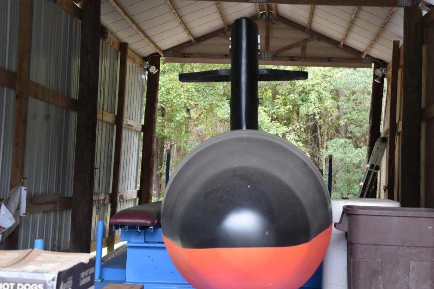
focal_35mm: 65
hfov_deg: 31.0
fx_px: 783
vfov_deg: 20.9
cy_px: 142
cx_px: 222
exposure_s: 1/80
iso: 400
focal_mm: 38
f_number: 4.5
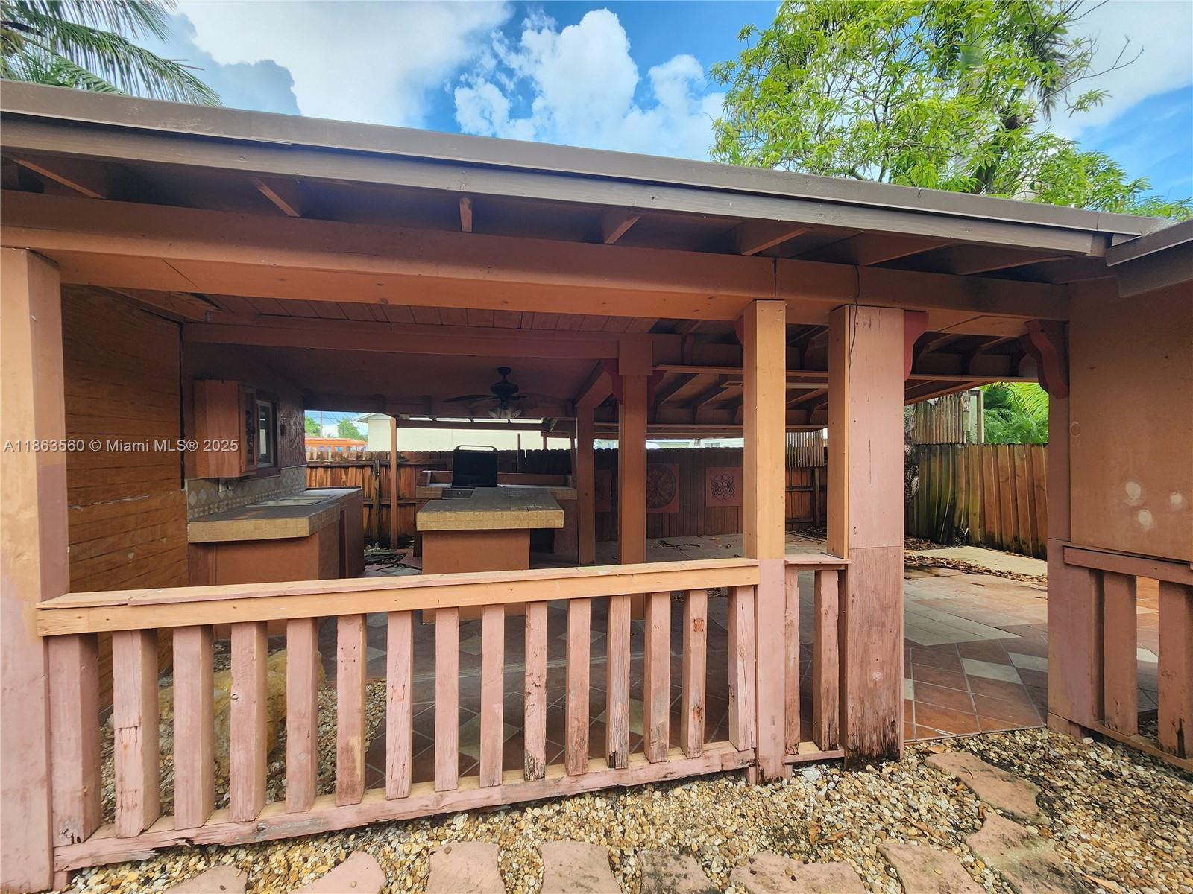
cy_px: 447
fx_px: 448
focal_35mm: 13
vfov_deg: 89.9
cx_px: 596
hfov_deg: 106.2
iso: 50
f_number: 2.2
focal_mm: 2.2
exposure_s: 1/283
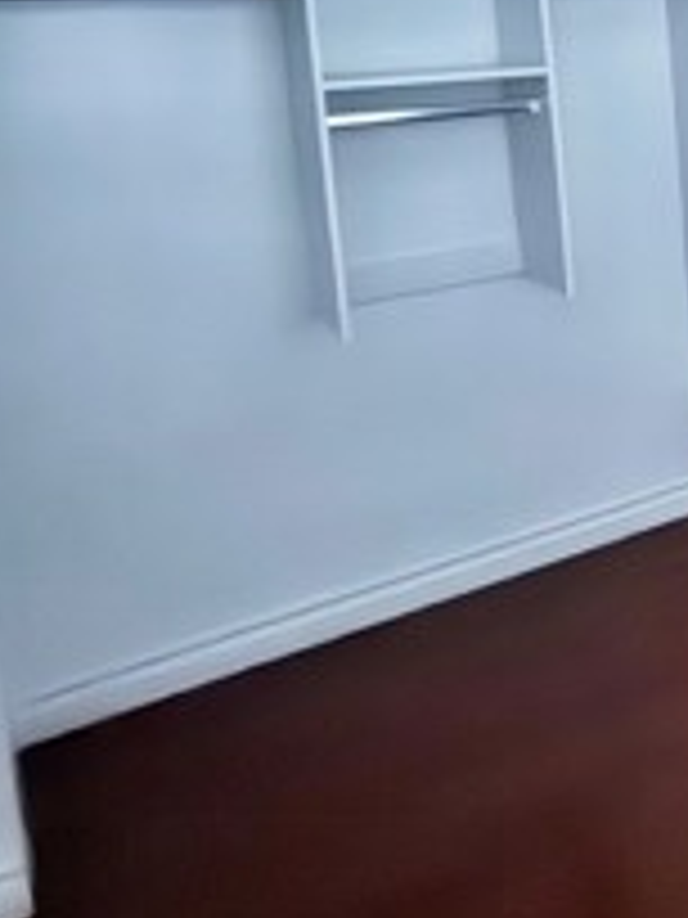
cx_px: 1259
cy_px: 72
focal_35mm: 44
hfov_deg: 21.1
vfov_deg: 39.5
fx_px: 1166
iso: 4000
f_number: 2.2
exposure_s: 1/4
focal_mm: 2.22
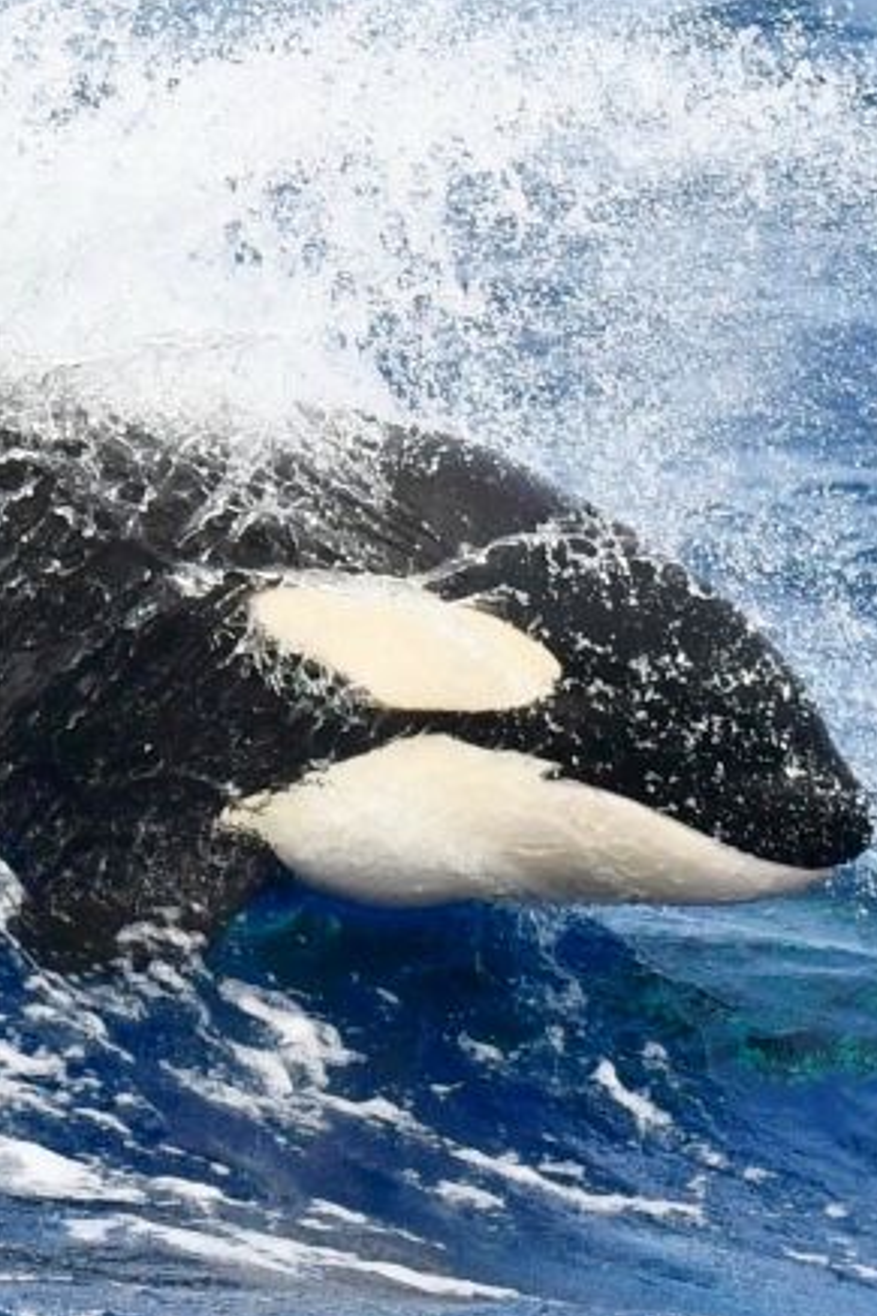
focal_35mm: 412
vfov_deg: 5.0
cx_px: 133
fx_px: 15066
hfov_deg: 3.3
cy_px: 574
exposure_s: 1/2000
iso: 400
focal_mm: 150
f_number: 8
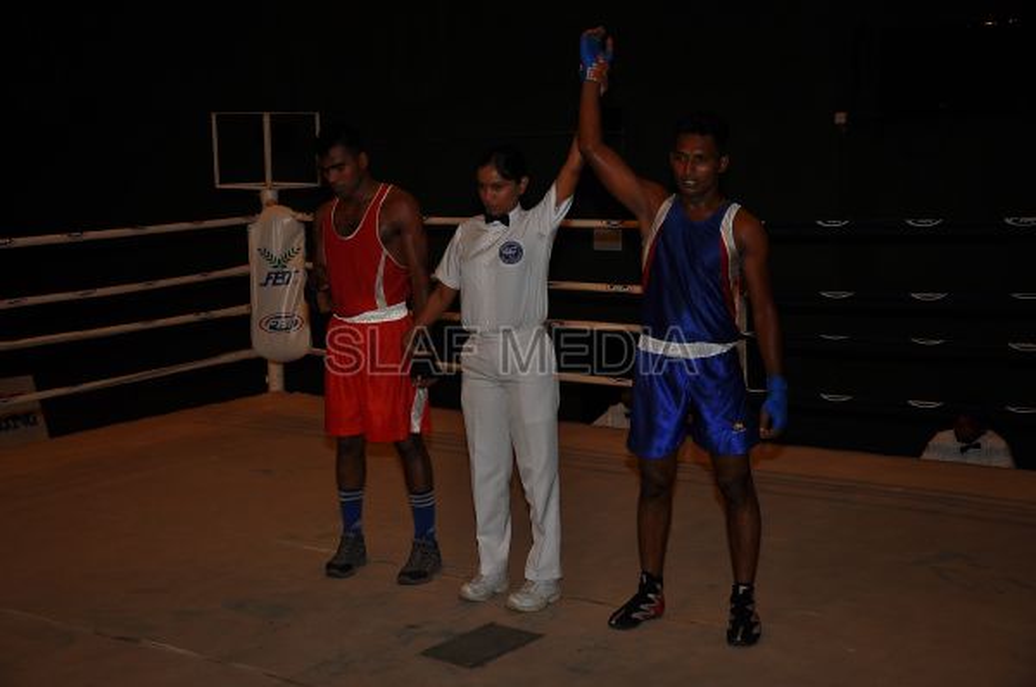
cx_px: 518
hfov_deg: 41.2
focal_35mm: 48
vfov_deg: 28.0
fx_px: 1379
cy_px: 344
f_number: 5.6
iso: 200
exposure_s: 1/60
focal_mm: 32
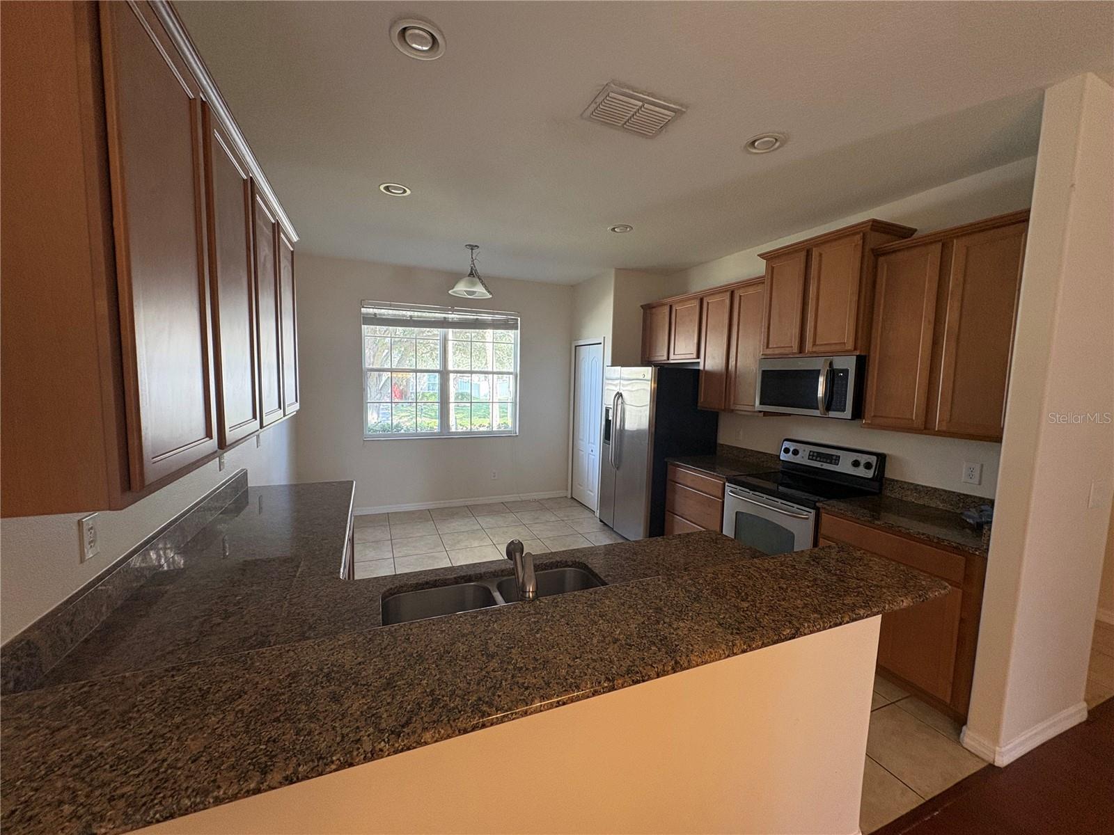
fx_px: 451
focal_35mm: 14
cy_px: 418
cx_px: 557
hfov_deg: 102.1
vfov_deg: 85.7
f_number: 2.2
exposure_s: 1/120
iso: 200
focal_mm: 2.22
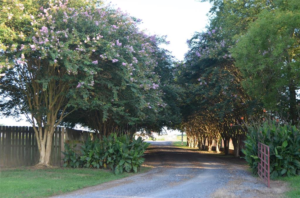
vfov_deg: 26.4
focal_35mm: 51
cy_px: 99
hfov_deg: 39.0
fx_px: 424
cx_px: 150
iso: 400
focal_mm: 34
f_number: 6.3
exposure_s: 1/160
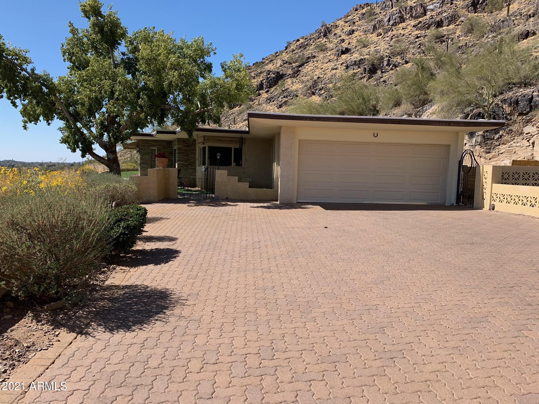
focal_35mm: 26
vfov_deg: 53.1
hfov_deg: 67.3
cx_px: 270
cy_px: 202
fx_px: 405
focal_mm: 4.25
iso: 25
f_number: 1.8
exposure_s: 1/1953
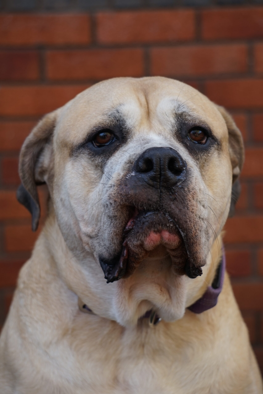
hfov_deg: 11.4
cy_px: 197
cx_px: 132
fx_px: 1315
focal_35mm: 120
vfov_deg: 17.1
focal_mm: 80
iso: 160
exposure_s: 1/160
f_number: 5
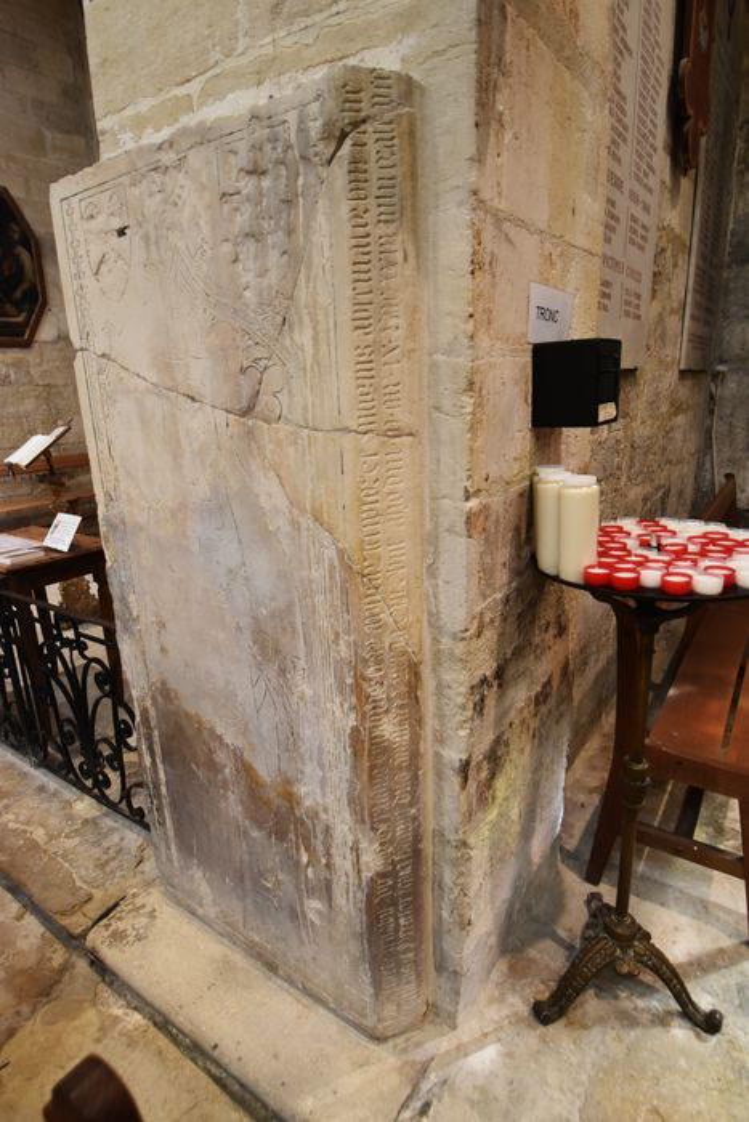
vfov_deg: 85.4
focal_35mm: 20
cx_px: 374
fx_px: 608
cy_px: 561
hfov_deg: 63.2
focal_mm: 13
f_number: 3.8
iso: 1250
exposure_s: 1/60
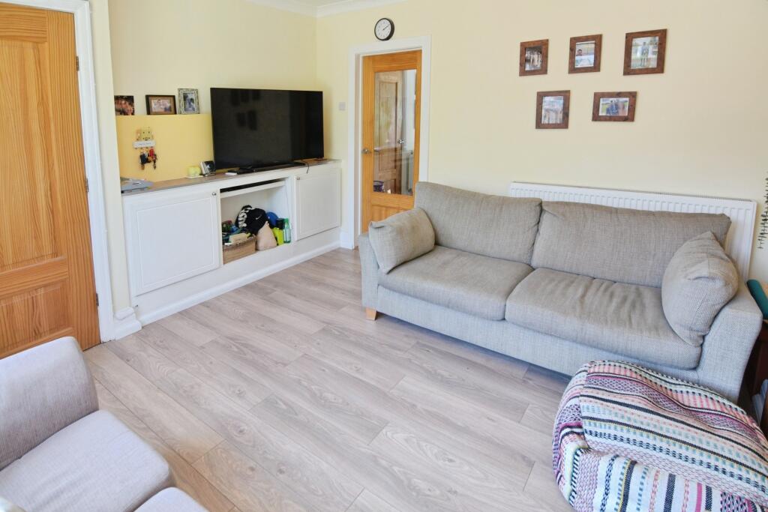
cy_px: 256
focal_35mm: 16
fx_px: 352
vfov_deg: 72.1
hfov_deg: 95.0
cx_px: 384
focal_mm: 11
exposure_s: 1/80
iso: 400
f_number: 4.5
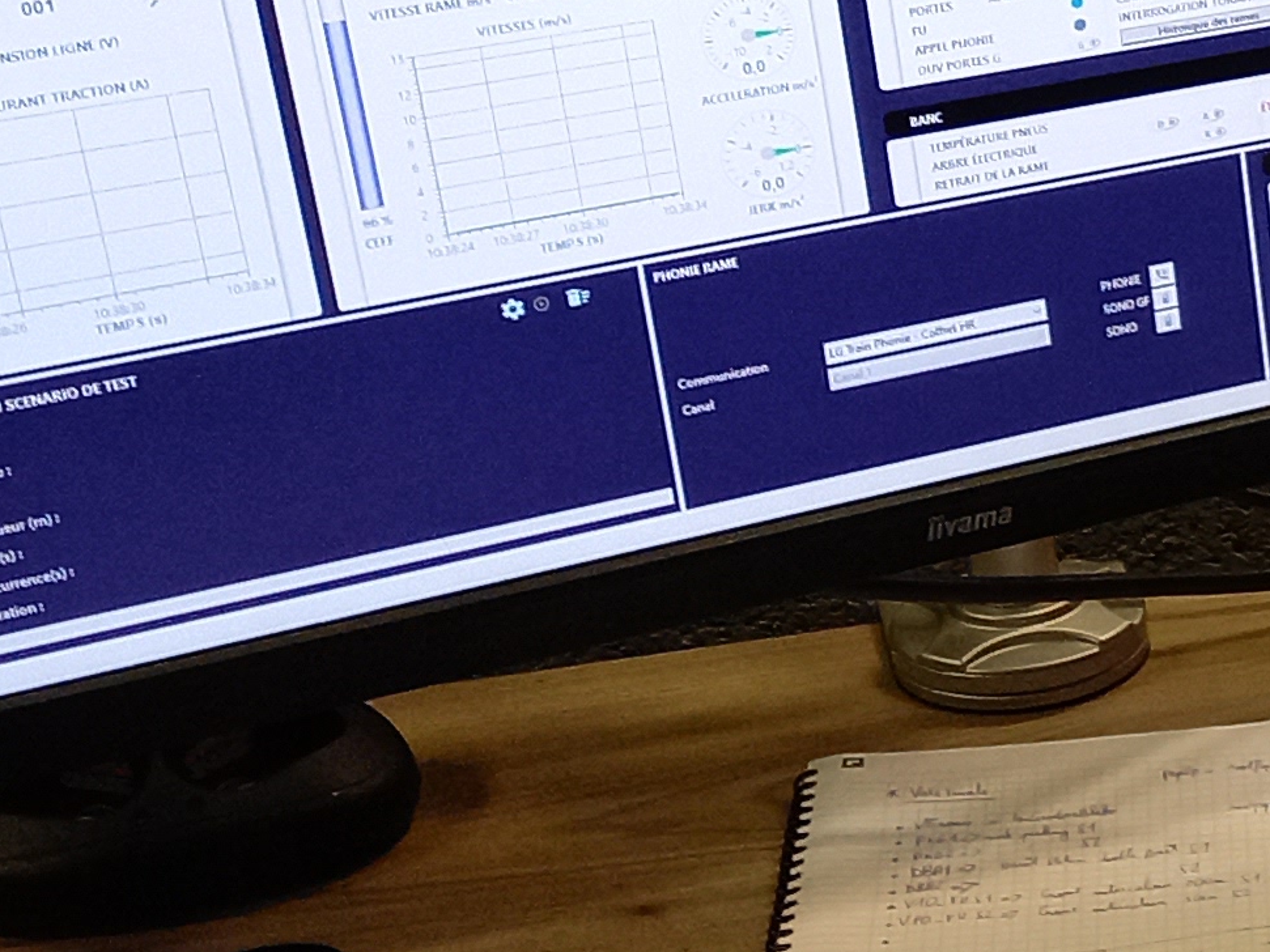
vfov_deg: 14.4
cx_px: 2257
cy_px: 502
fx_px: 3778
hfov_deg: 16.2
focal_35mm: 103
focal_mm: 4.65
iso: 200
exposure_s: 1/50
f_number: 1.8
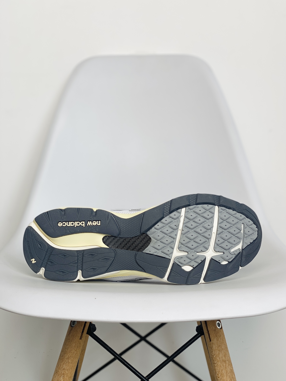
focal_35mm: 53
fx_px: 584
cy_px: 193
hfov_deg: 27.5
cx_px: 143
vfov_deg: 36.2
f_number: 2
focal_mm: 6
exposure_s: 1/115
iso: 20
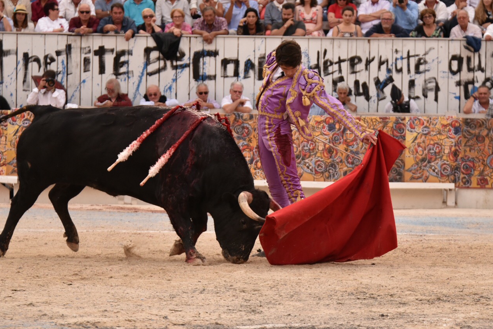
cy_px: 127
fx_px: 2369
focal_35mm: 173
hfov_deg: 11.9
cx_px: 274
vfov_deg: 7.9
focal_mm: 135
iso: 2000
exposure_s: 1/1250
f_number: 5.6
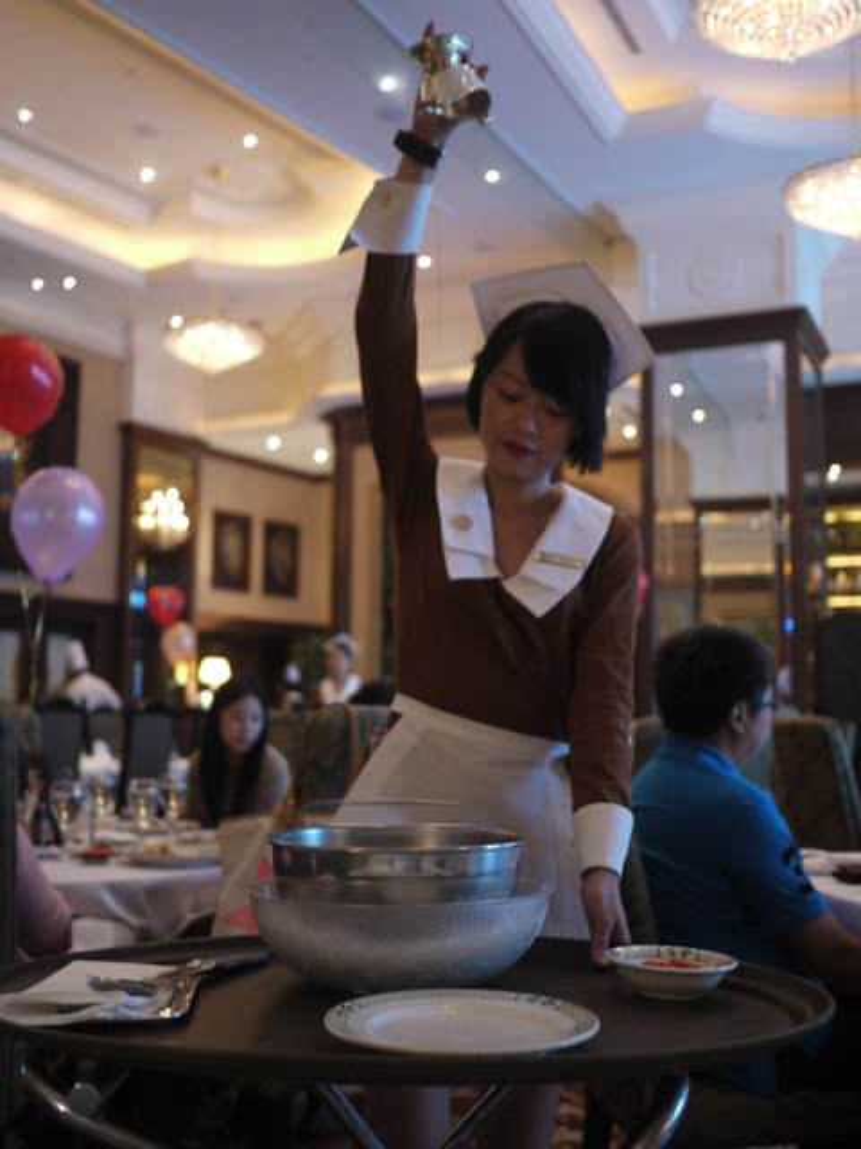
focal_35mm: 40
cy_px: 574
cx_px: 430
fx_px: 1327
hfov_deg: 36.0
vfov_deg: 46.8
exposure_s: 1/15
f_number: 1.7
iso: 400
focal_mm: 20
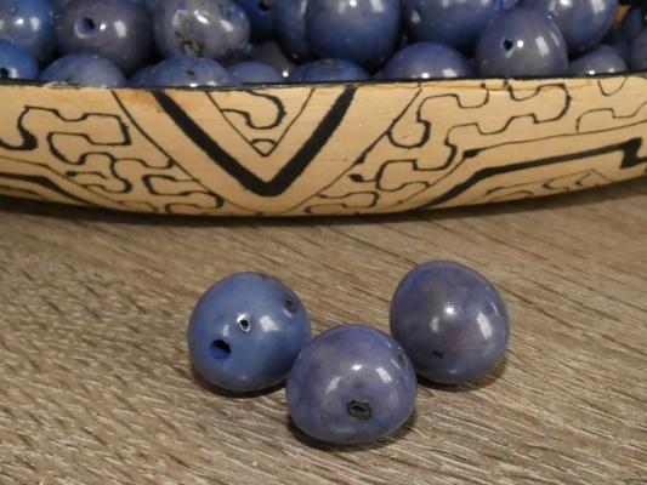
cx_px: 324
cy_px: 242
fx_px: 561
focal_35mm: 30
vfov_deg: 46.8
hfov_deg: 60.0
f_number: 3.3
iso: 640
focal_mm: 5.3
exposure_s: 1/60
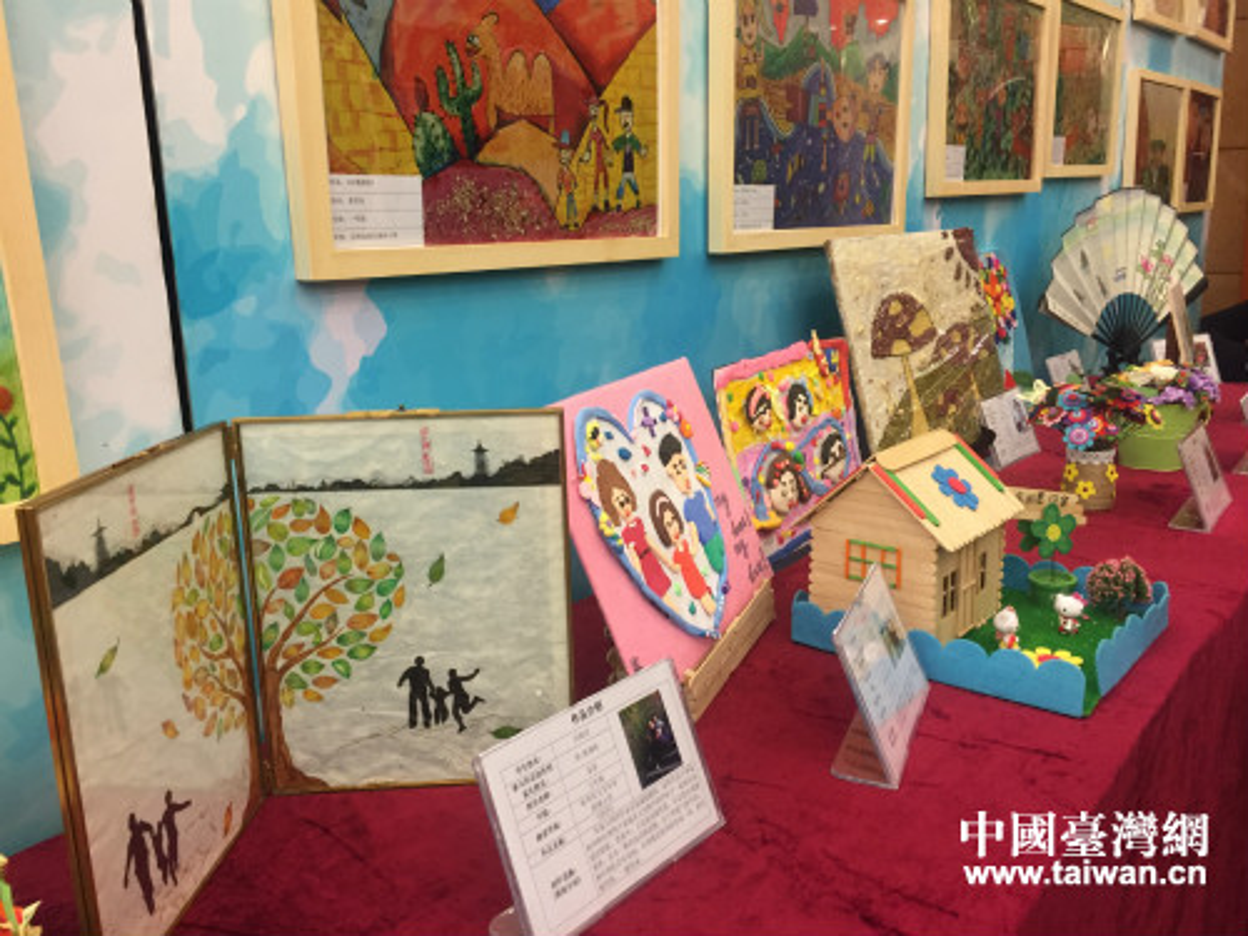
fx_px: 1046
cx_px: 624
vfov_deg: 48.2
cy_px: 468
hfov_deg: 61.7
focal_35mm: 29
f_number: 2.2
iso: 160
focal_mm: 4.15
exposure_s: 1/33
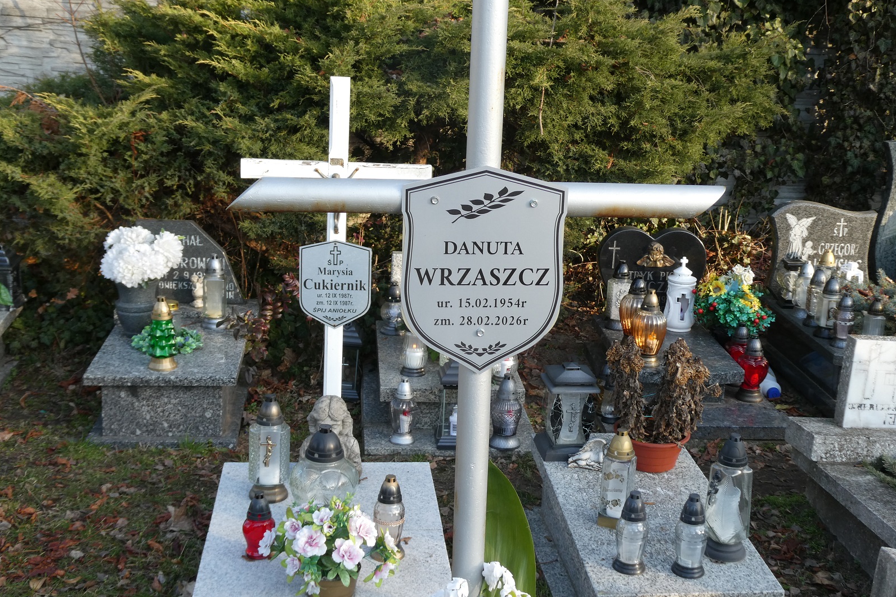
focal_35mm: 46
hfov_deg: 42.7
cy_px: 268
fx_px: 1145
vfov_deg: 29.2
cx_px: 449
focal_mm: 7.8
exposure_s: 1/80
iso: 80
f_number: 3.9
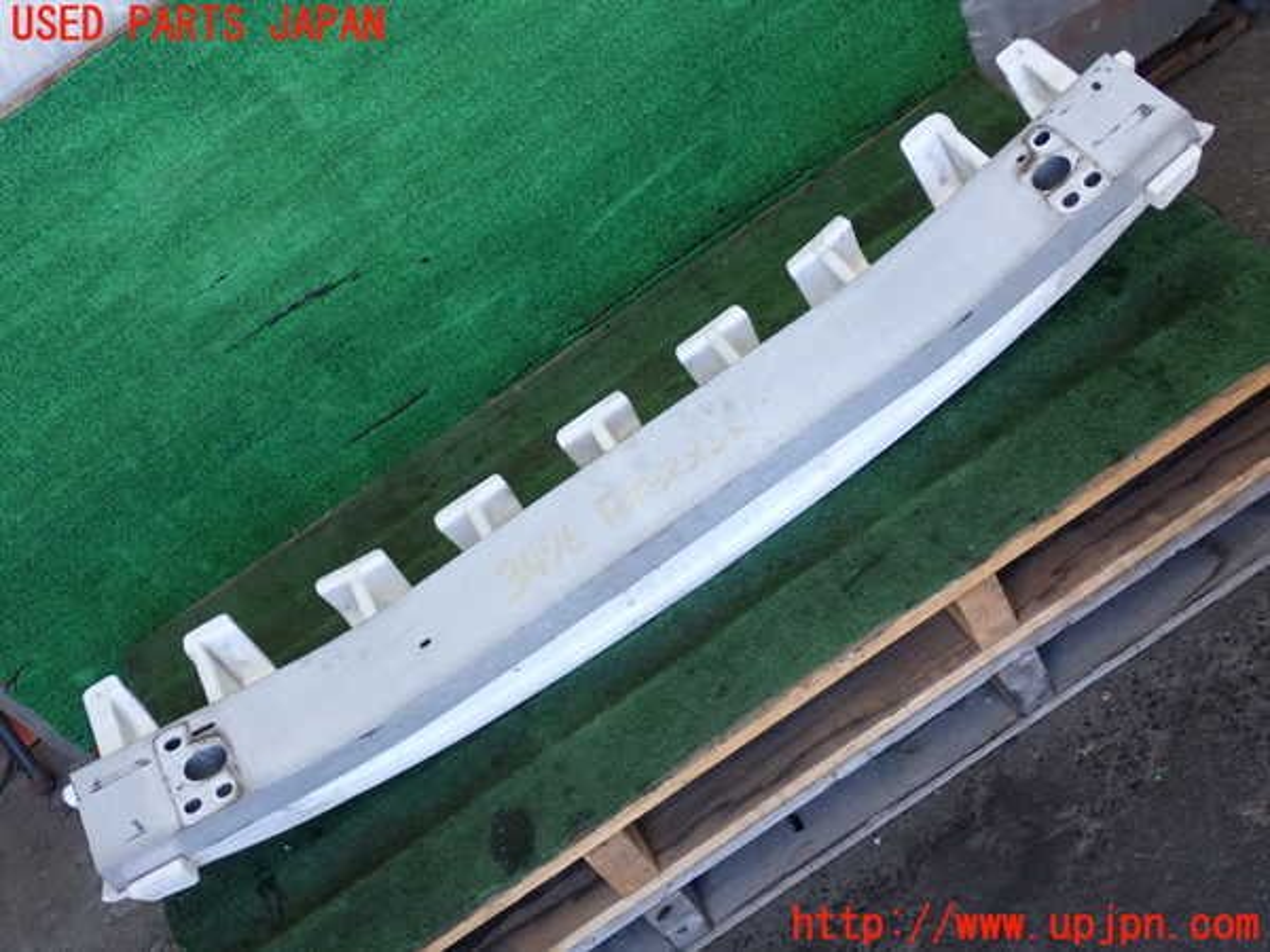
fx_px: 1504
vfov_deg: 35.1
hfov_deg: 45.8
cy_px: 476
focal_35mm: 41
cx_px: 635
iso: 320
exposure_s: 1/125
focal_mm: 7.31
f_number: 2.8
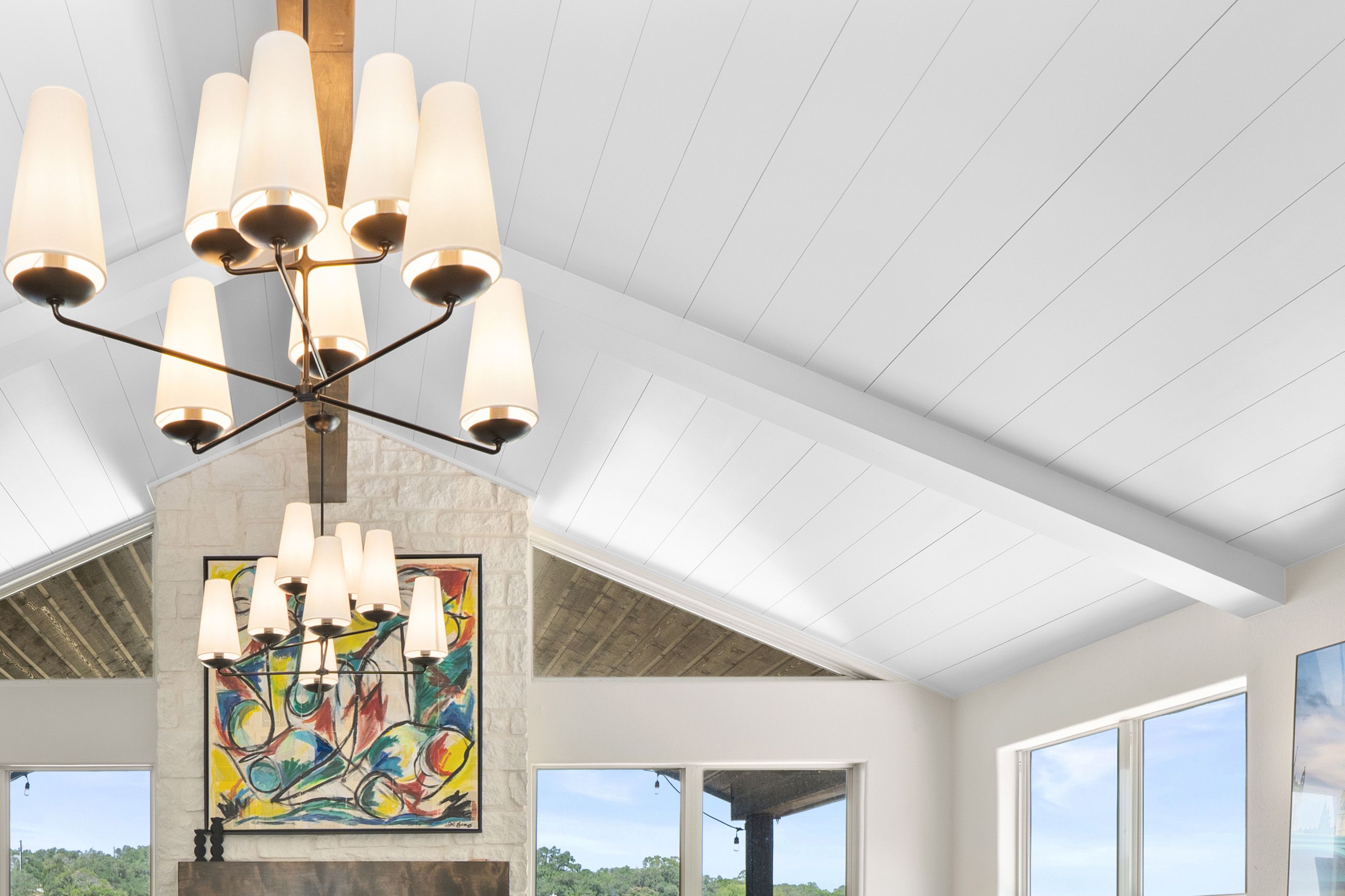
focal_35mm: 34
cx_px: 303
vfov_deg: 34.4
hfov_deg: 52.8
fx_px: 1270
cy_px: 949
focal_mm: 16
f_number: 10
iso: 200
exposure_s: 1/4
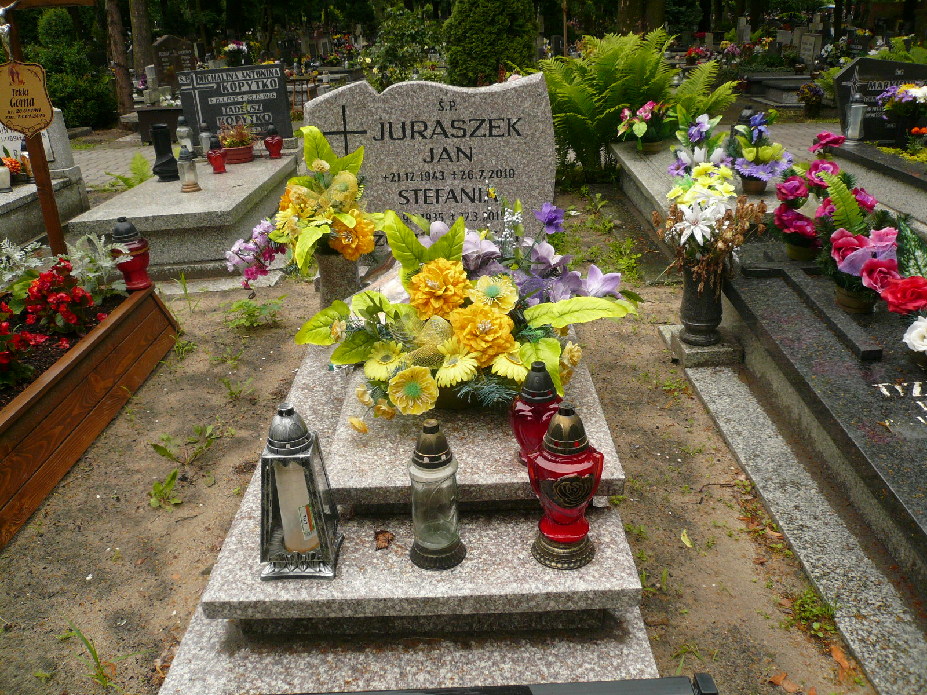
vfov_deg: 49.7
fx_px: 750
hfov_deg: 63.4
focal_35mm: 28
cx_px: 464
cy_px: 348
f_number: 2.8
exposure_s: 1/320
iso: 100
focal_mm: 4.6
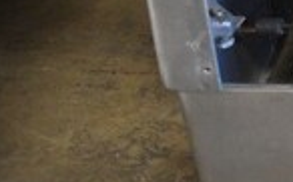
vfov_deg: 11.2
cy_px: -32
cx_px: 572
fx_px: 918
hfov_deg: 15.0
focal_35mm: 115
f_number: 3.5
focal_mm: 18
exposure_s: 1/125
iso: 3200
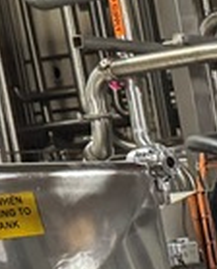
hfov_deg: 6.7
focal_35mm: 172
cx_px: 916
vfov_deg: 10.7
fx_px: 1375
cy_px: 426
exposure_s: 1/53
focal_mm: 6.76
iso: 800
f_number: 1.78
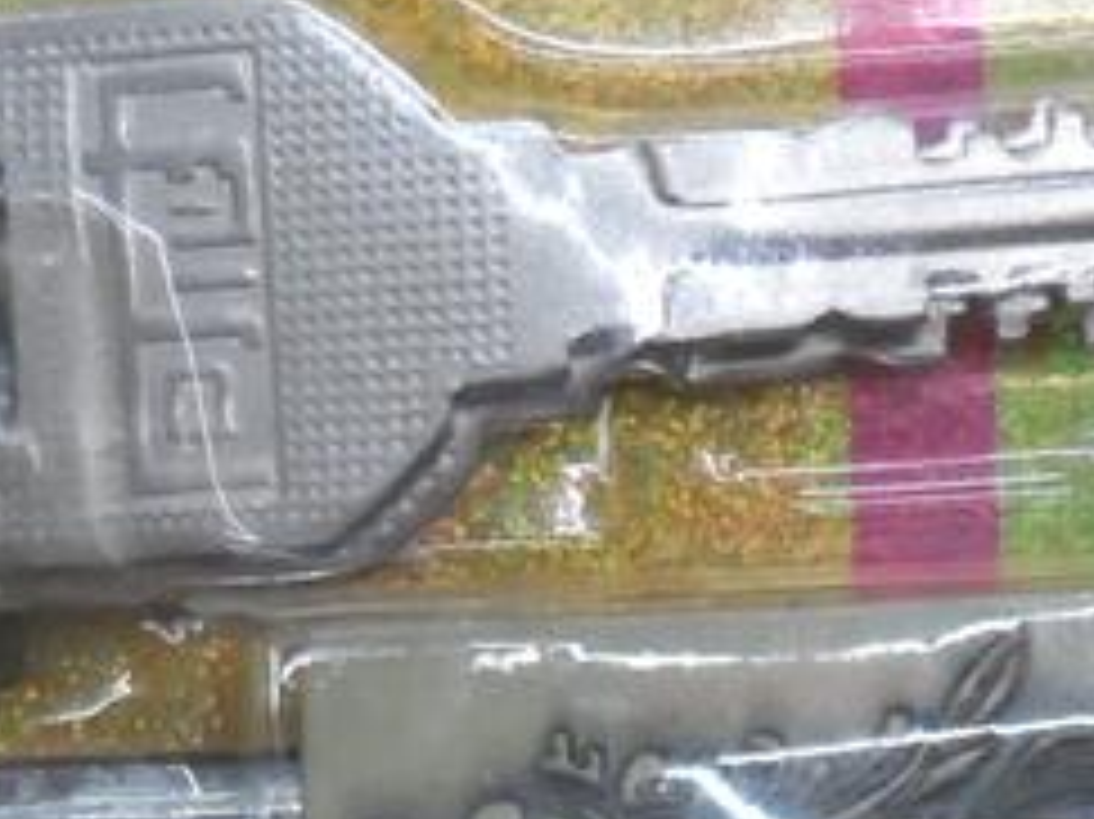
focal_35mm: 118
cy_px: 806
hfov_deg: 16.3
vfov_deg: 12.4
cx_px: -50
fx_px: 3727
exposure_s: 1/30
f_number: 3.1
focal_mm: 4.9
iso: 320
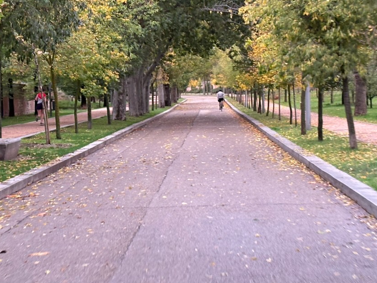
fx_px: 871
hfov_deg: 24.3
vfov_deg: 18.4
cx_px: 133
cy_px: 145
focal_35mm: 80
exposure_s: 1/41
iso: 160
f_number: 1.6
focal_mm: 5.96
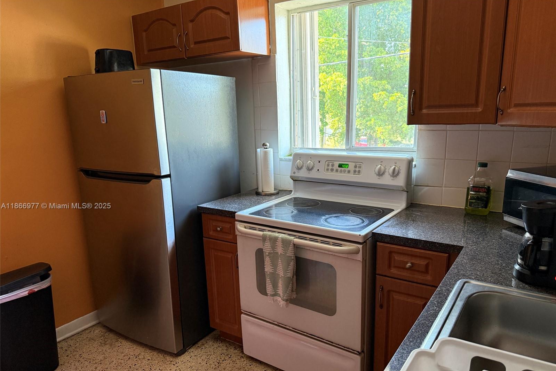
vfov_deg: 51.2
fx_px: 386
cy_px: 207
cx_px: 278
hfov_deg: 71.5
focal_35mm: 25
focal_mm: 6.76
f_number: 1.78
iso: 320
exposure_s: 1/60
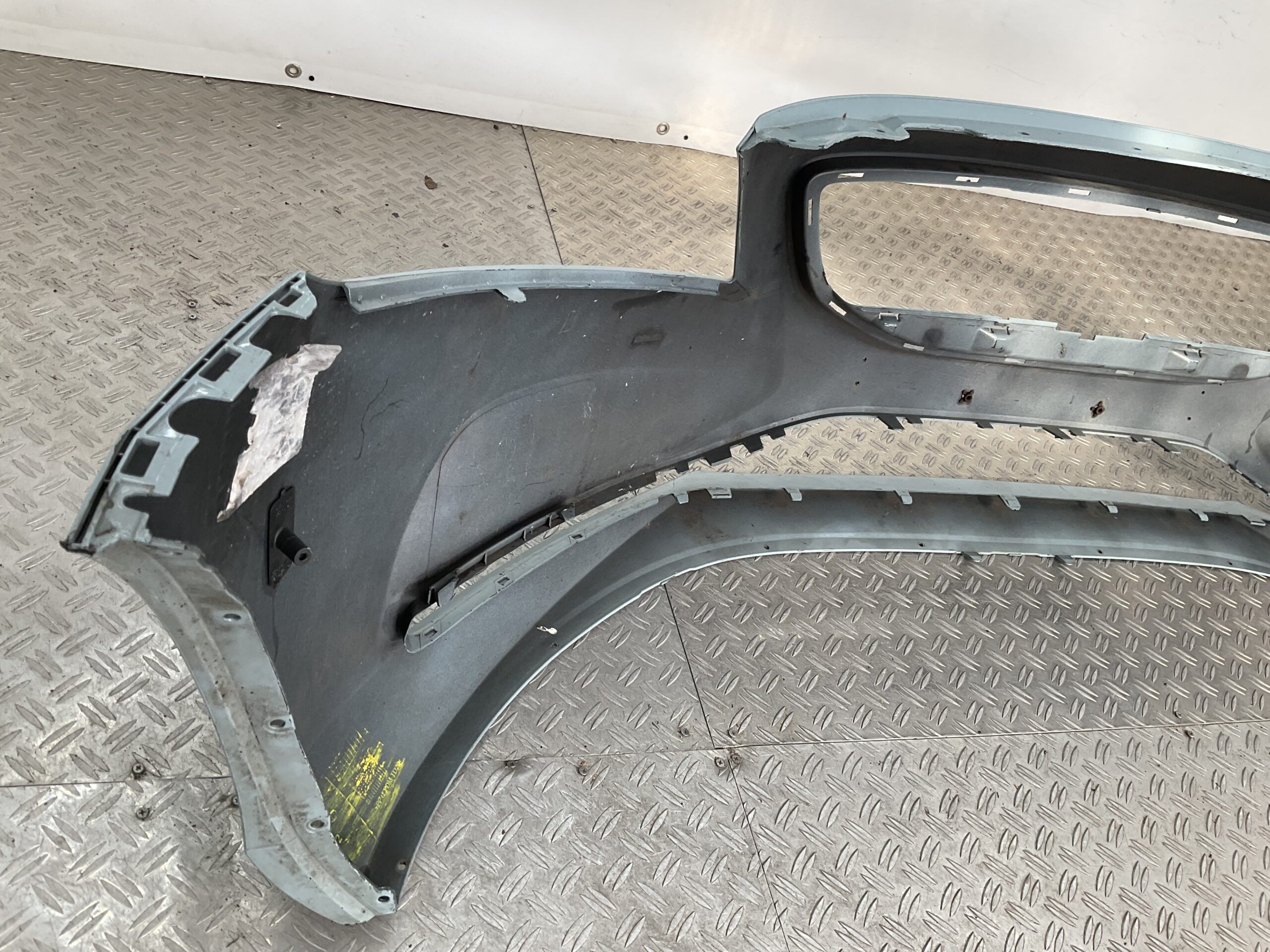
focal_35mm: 29
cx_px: 635
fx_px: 1064
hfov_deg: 61.7
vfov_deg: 48.2
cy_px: 476
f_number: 1.8
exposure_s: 1/128
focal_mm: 3
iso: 16
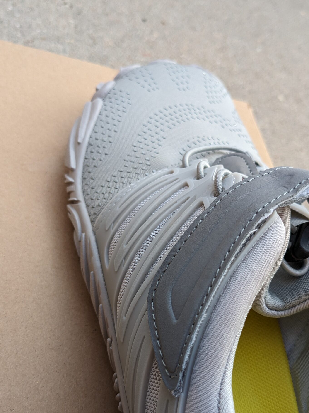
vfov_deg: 48.5
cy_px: 260
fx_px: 452
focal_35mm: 38
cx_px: 149
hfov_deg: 37.7
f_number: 1.73
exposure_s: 1/468
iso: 54
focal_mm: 4.38
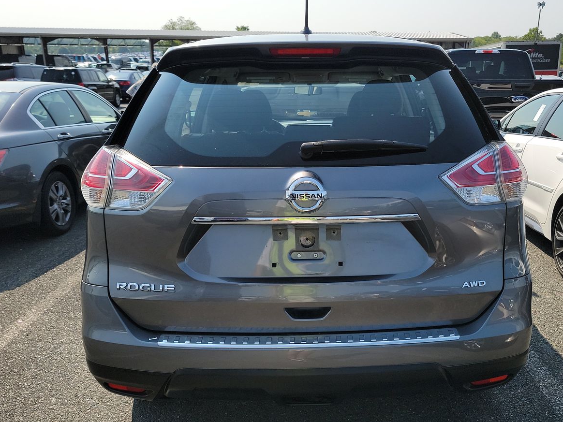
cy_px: 217
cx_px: 331
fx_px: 537
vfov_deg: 42.9
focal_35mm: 33
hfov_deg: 55.0
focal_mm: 6.7
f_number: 1.8
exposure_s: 1/875
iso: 50
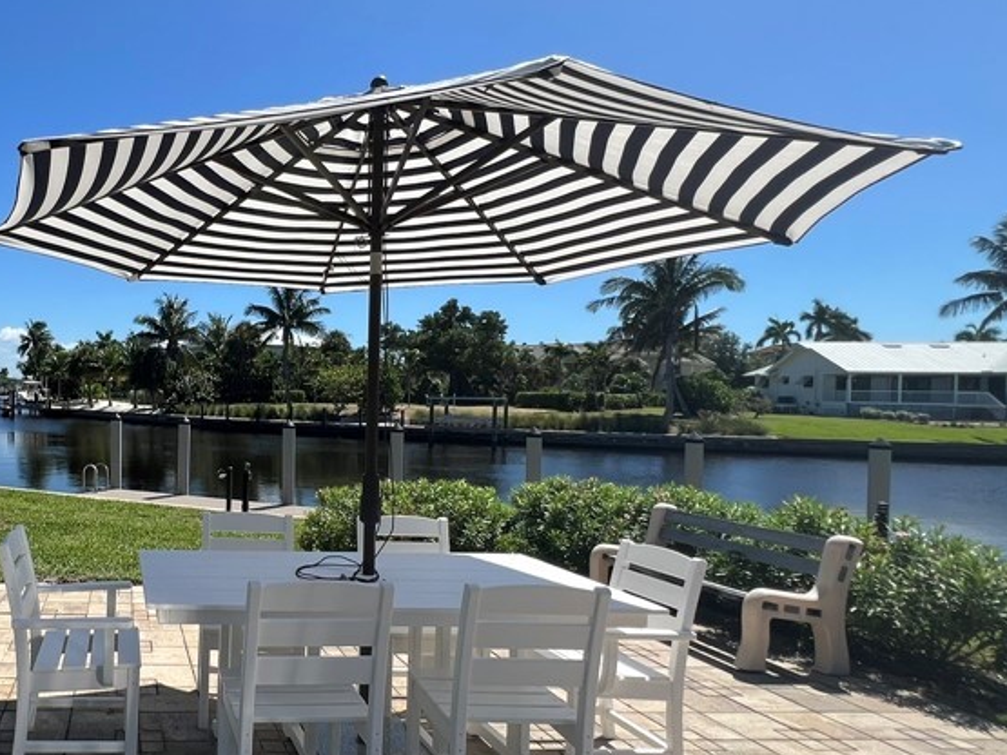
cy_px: 399
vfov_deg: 56.8
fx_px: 698
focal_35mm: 24
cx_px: 183
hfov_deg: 64.4
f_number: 1.8
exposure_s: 1/1815
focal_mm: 1.57
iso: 32
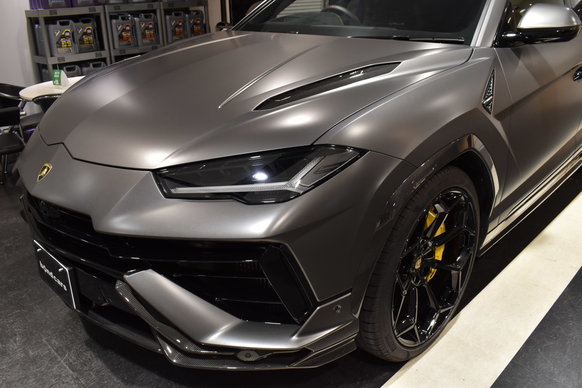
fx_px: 485
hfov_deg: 61.9
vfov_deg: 43.6
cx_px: 291
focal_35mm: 30
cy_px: 194
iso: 500
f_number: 8
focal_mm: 20
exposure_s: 1/30
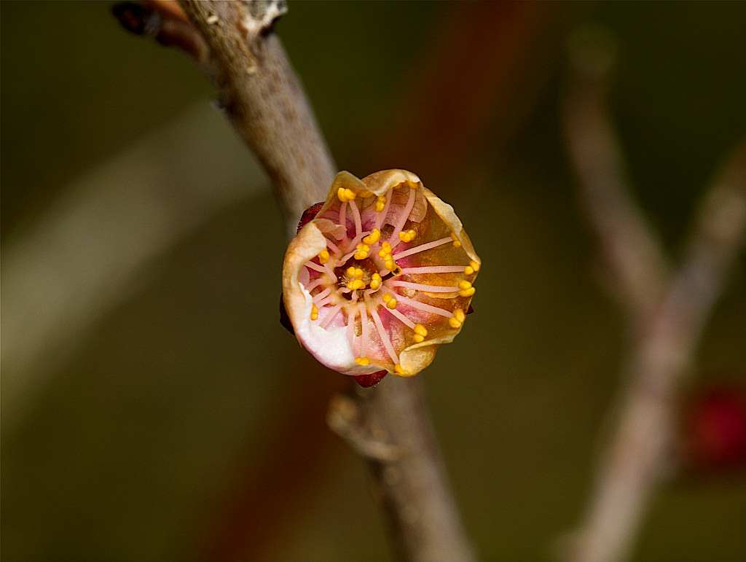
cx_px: 373
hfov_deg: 6.6
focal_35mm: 300
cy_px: 281
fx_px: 6474
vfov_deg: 5.0
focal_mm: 150
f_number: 11
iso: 200
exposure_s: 1/250
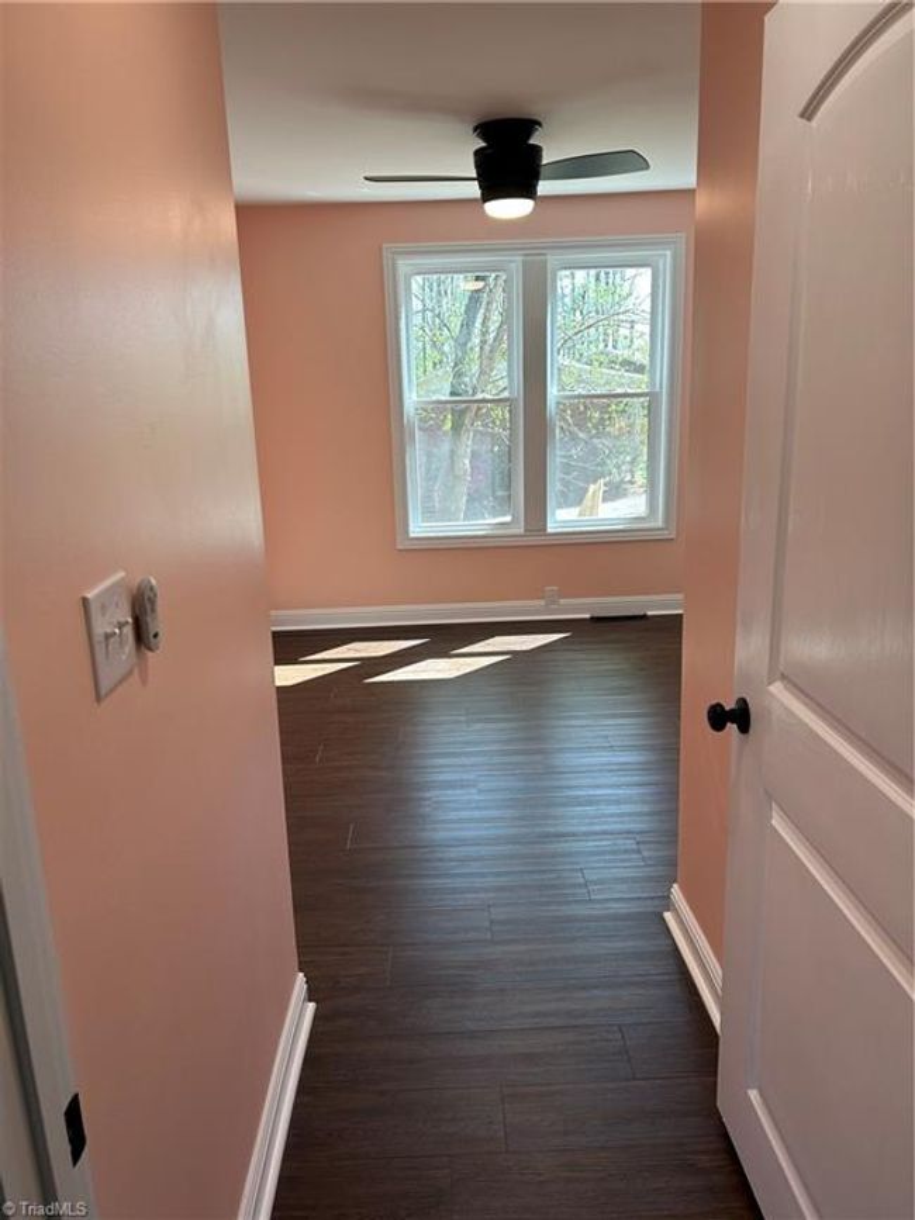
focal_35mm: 26
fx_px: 917
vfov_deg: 67.3
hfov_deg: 53.1
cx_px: 458
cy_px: 610
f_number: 1.5
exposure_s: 1/134
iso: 40
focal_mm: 5.7
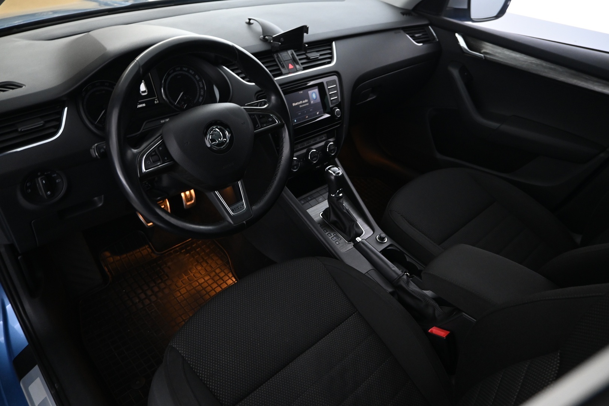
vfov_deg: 53.1
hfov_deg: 73.7
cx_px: 304
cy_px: 203
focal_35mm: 24
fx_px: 406
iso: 1600
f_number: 3.5
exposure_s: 1/15
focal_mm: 16
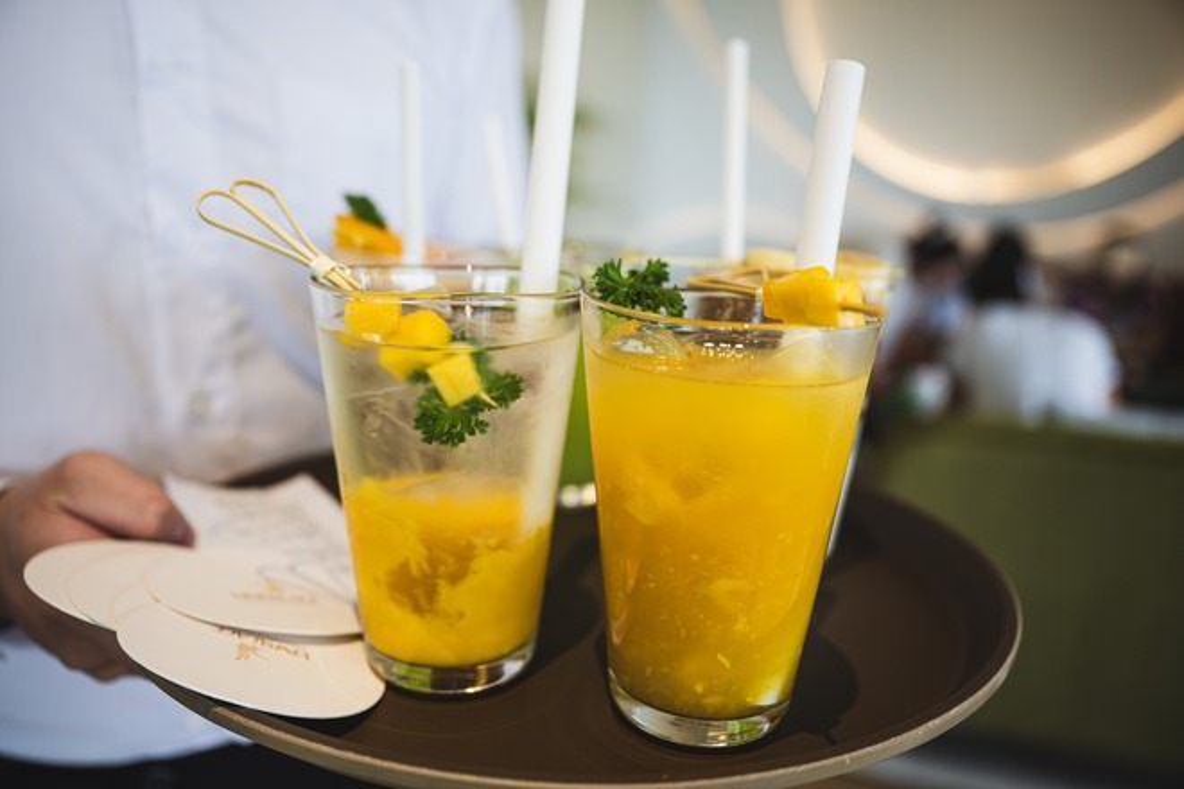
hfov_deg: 60.3
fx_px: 1019
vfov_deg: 42.3
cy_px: 394
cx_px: 592
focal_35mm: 31
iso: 2000
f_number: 3.2
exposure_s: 1/250
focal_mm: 31
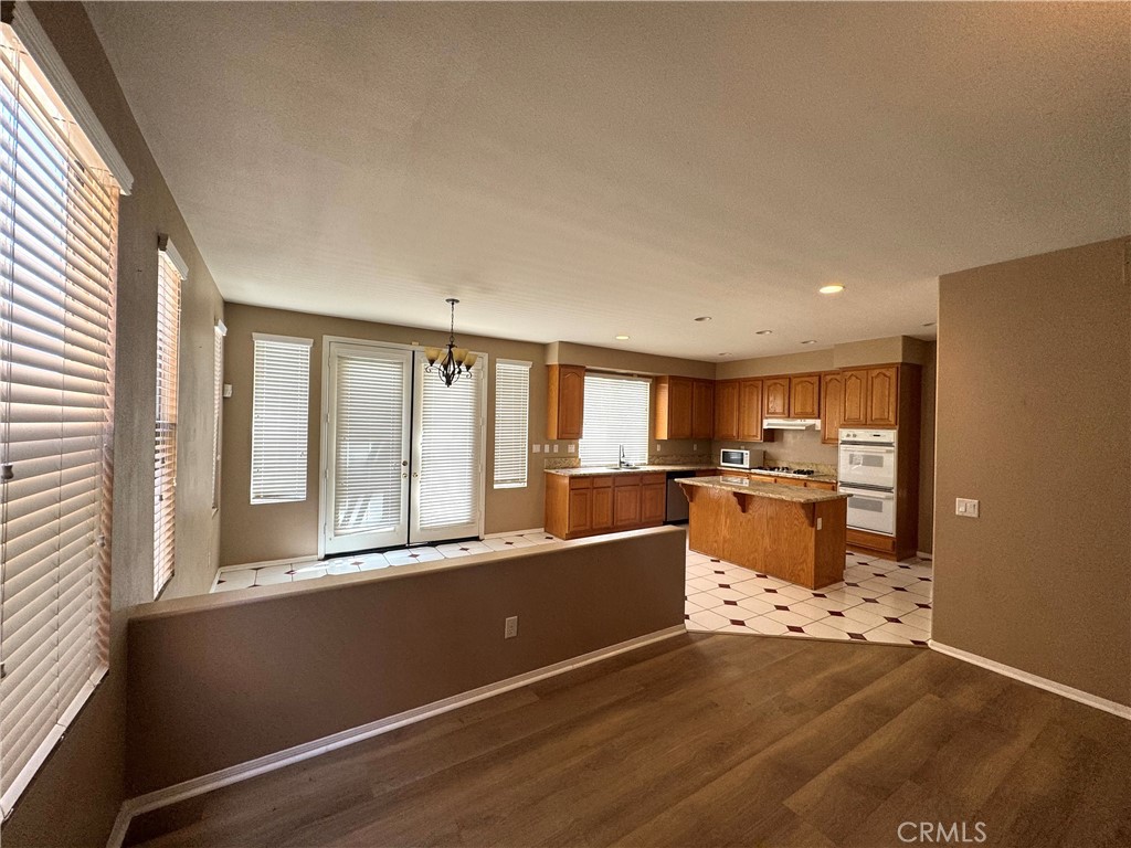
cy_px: 424
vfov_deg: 85.7
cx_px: 566
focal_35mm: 14
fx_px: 457
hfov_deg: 102.1
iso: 125
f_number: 2.2
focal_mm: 2.22
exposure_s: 1/120
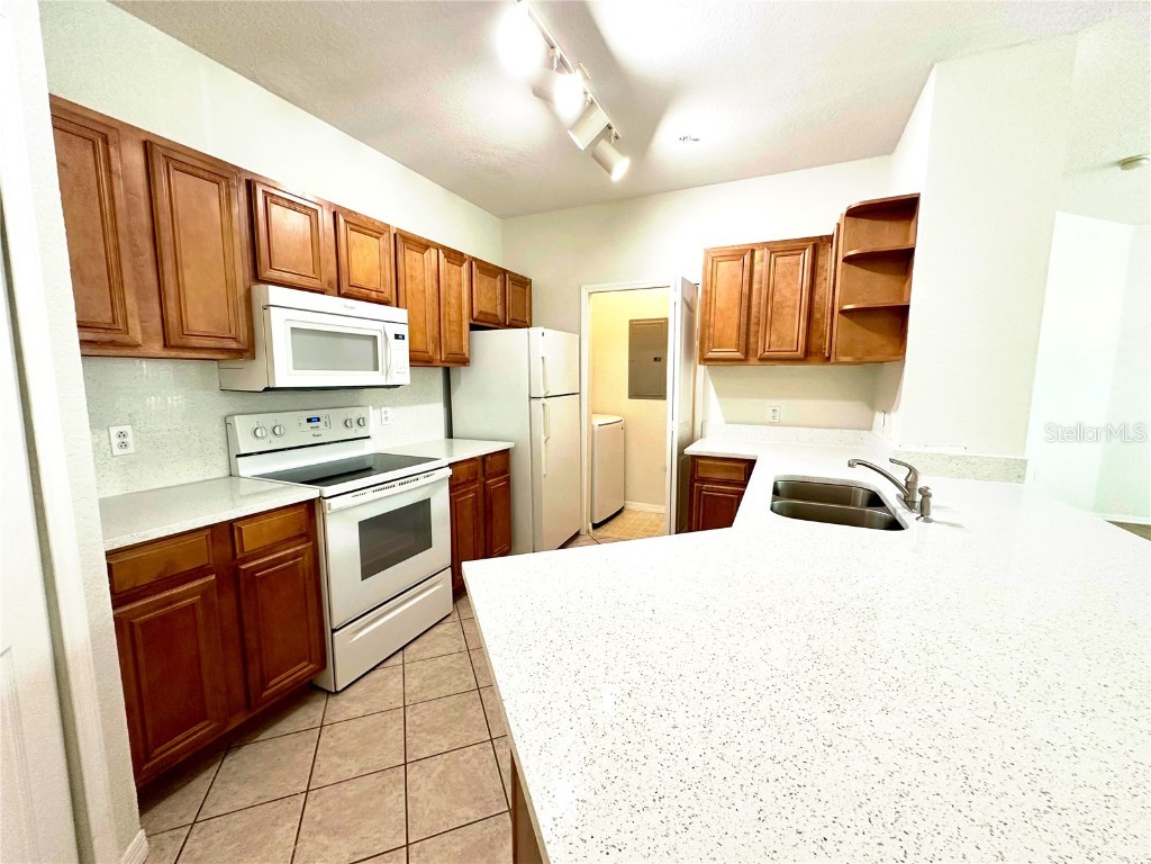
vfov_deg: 85.7
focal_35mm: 14
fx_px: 466
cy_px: 432
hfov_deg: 102.1
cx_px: 576
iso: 200
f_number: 2.2
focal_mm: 2.22
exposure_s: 1/60
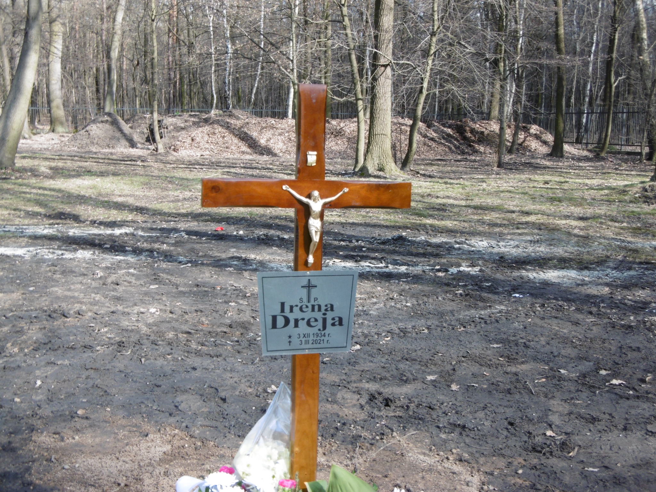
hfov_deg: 43.9
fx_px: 815
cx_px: 328
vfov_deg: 33.6
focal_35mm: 43
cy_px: 246
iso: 100
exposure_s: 1/160
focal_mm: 7.7
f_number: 3.8
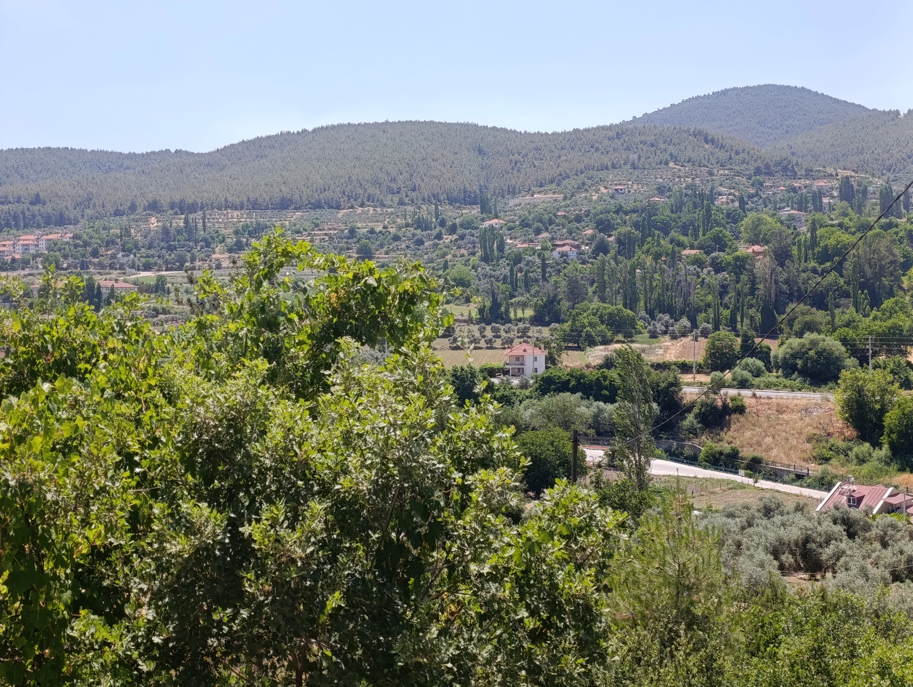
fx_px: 1215
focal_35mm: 46
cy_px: 344
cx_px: 456
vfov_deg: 31.6
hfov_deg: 41.2
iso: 52
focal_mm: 6.11
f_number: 1.65
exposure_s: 1/775
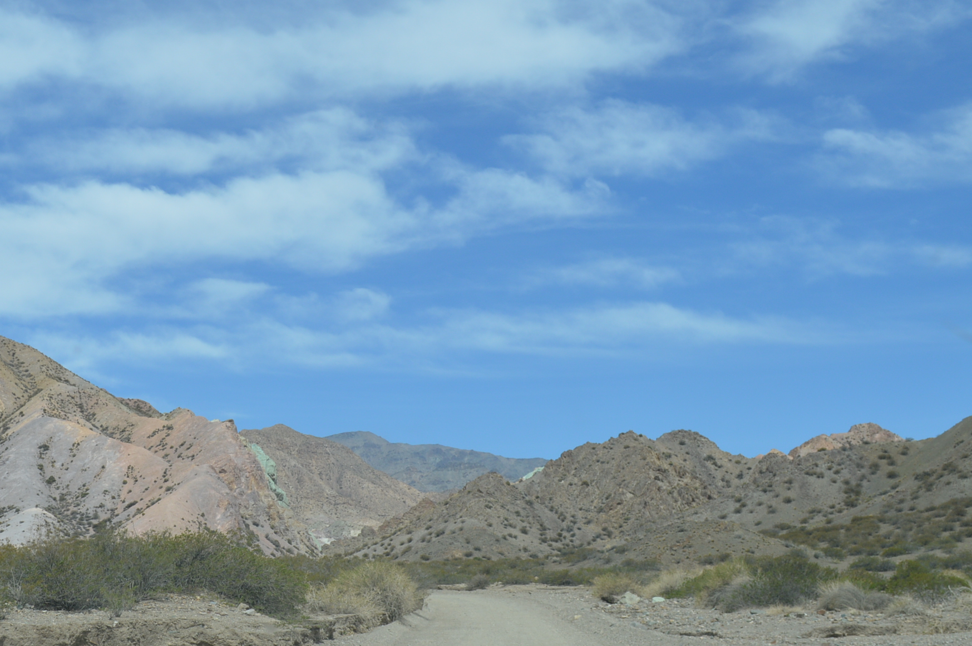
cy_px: 443
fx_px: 1672
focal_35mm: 62
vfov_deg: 21.8
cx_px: 232
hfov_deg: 31.8
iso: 100
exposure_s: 1/250
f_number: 8
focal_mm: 24
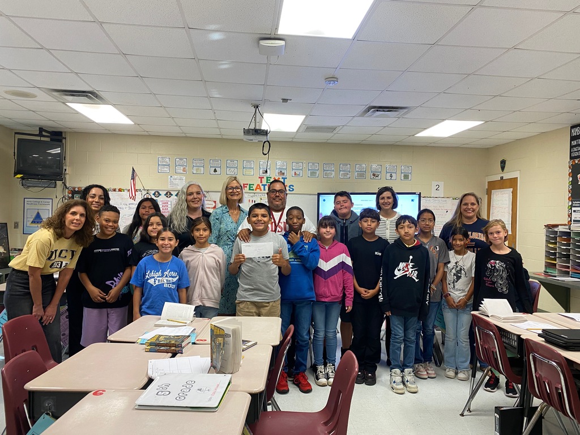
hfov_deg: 67.3
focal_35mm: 26
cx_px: 290
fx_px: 436
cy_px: 218
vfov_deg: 53.1
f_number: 1.8
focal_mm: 4.25
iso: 125
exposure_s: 1/60
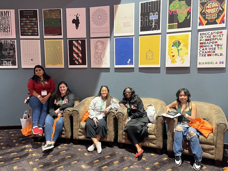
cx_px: 114
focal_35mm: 26
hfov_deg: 67.3
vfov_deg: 53.1
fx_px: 171
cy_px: 86
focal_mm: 5.1
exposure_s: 1/30
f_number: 1.6
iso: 640
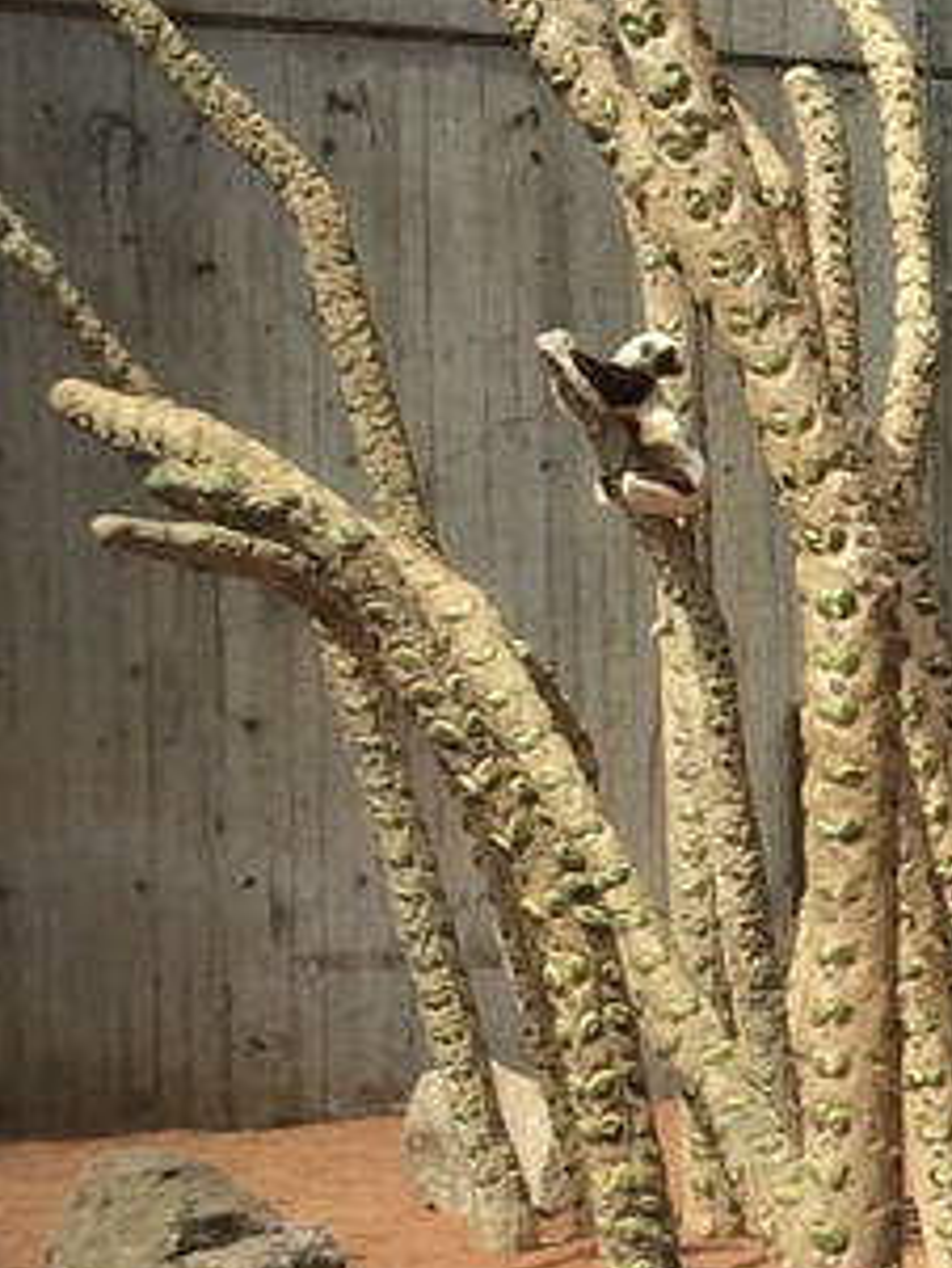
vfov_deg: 12.8
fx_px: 5643
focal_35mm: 154
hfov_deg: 9.1
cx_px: 1917
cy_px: 927
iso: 32
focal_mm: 4.15
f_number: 2.2
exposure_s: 1/662
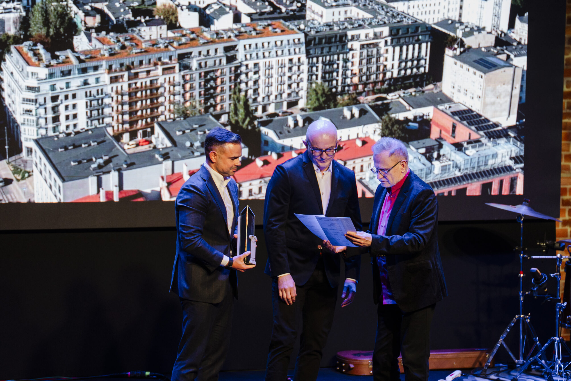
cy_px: 190
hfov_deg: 11.9
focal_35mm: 172
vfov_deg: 8.0
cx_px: 286
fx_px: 2728
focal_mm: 115
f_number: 2.8
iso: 640
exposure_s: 1/160
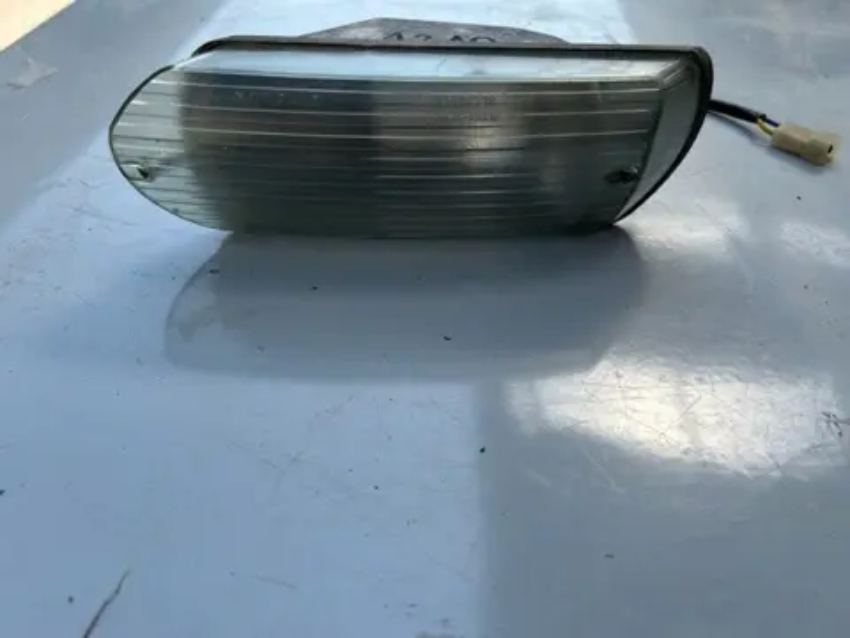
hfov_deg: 67.3
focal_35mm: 26
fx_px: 638
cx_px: 425
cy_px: 319
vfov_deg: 53.1
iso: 50
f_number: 1.5
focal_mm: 5.7
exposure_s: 1/2252
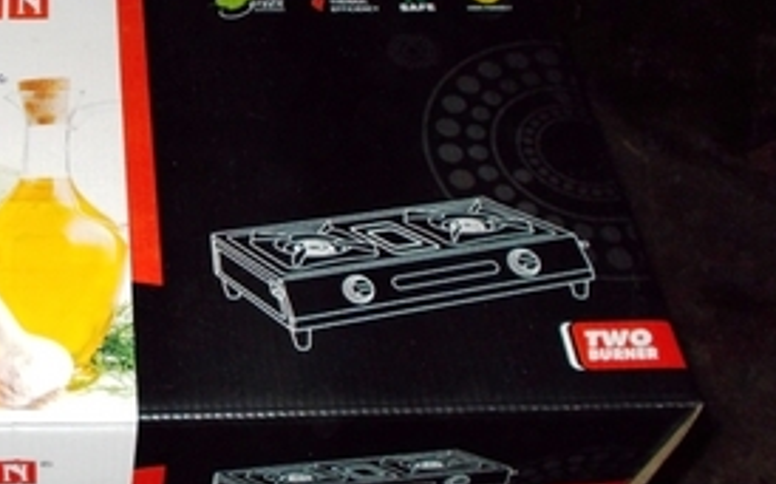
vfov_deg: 22.3
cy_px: 248
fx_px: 1226
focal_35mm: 58
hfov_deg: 33.3
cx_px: 76
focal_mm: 5.3
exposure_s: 1/25
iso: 200
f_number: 3.4
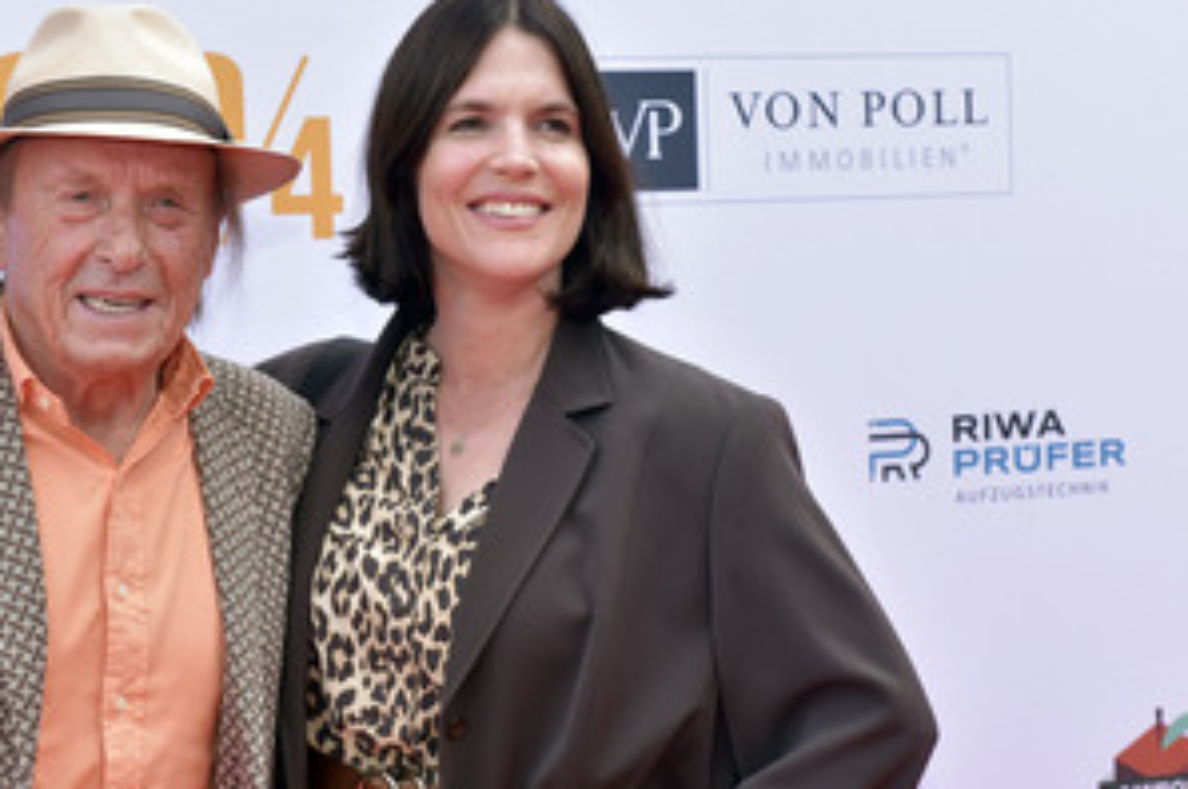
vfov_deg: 12.9
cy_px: 458
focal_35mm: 106
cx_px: 413
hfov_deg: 19.2
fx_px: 3494
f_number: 6.3
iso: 400
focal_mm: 70
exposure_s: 1/160
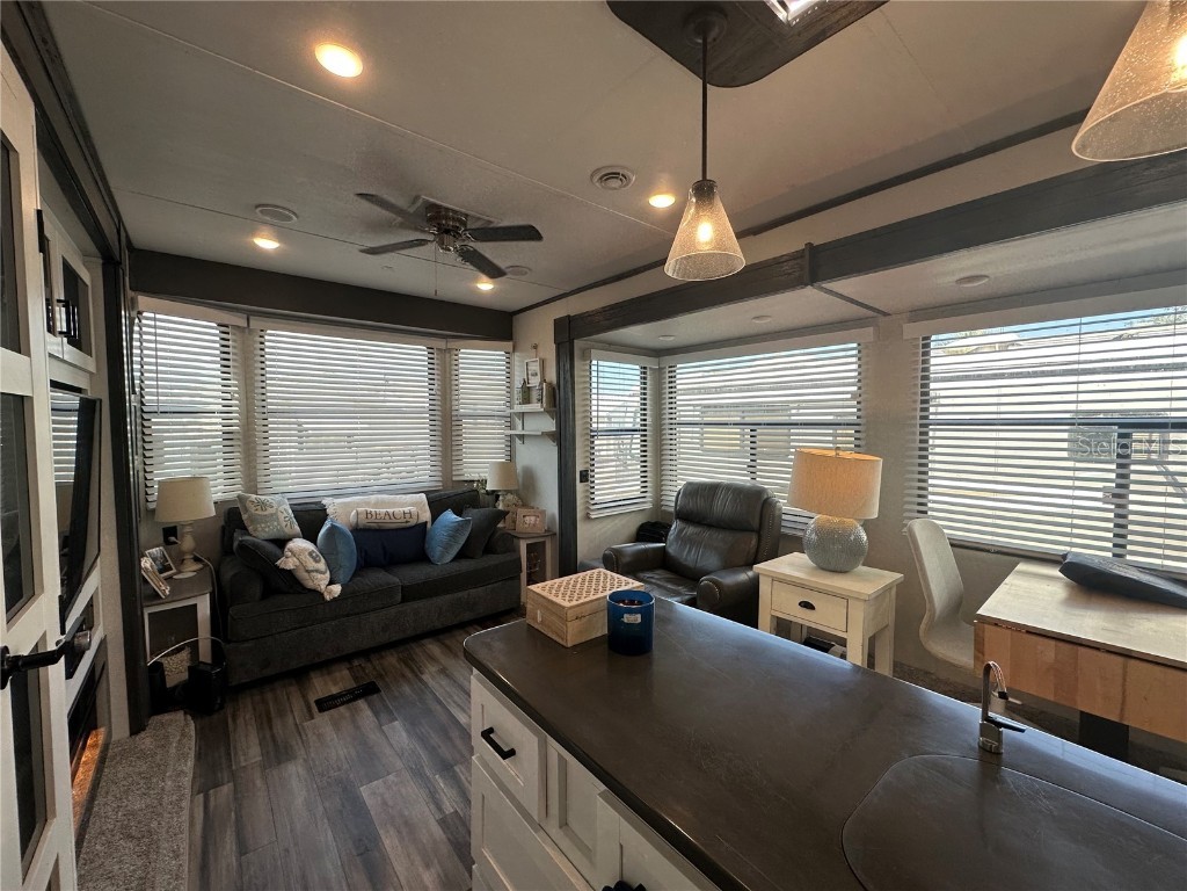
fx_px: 480
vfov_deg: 85.7
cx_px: 594
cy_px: 446
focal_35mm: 14
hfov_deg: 102.1
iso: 64
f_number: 2.2
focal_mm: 2.22
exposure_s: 1/120
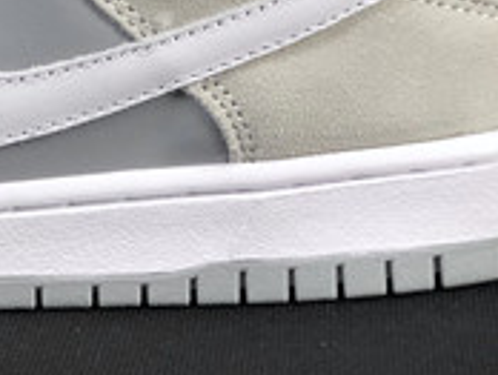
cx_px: -152
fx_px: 2824
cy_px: -180
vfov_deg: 7.5
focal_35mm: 196
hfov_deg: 9.9
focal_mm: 6.6
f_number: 2.8
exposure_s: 1/30
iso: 50
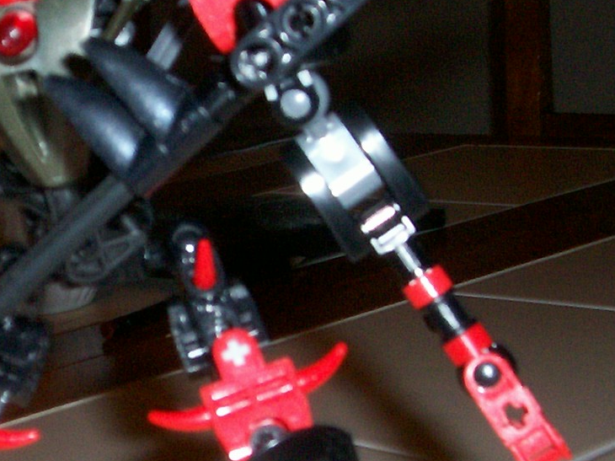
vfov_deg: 14.5
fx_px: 1794
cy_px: 379
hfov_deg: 18.9
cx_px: -4
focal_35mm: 101
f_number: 4.5
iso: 140
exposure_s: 1/64
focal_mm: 5.9
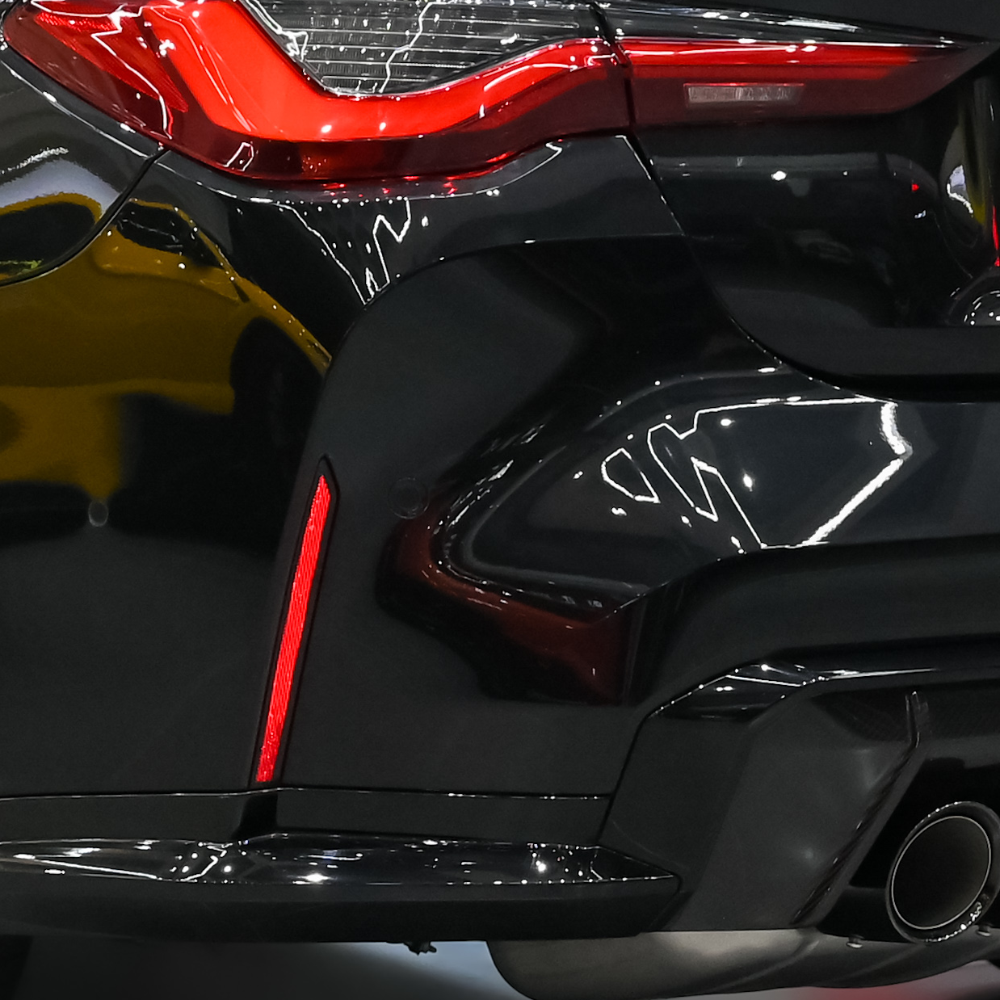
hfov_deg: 8.5
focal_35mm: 204
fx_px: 6667
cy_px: -253
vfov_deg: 8.5
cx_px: 24
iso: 2000
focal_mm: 50
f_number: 5
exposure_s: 1/160
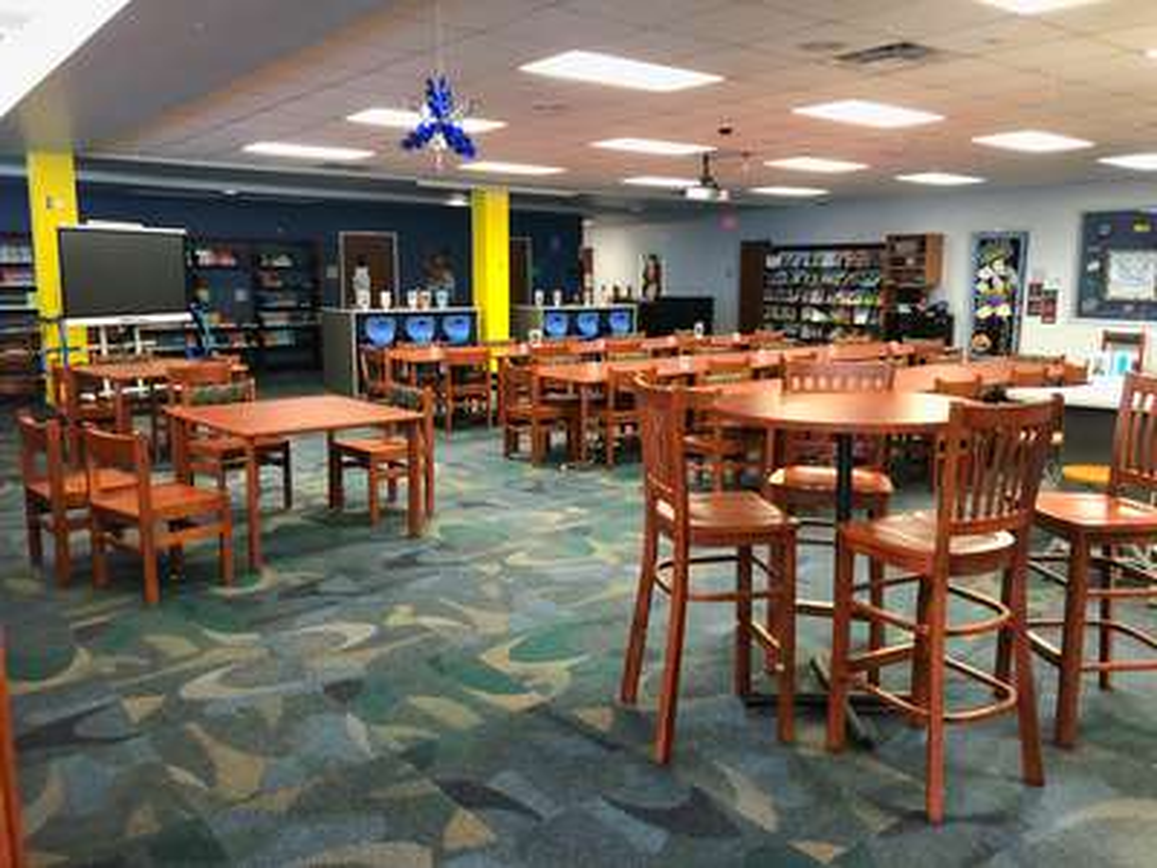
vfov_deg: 49.7
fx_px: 936
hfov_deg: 63.4
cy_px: 434
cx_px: 578
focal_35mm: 28
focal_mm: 4
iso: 64
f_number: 1.8
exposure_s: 1/15
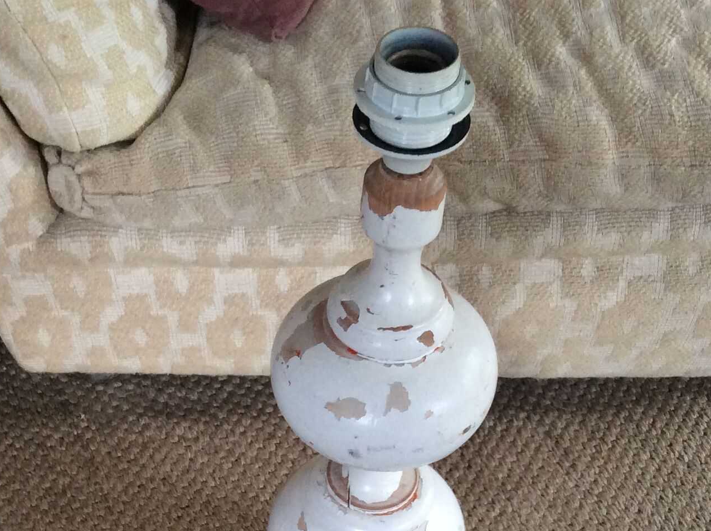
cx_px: 305
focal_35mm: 65
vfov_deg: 21.7
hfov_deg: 29.8
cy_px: 538
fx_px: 1333
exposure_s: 1/25
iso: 125
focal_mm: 3.3
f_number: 2.4
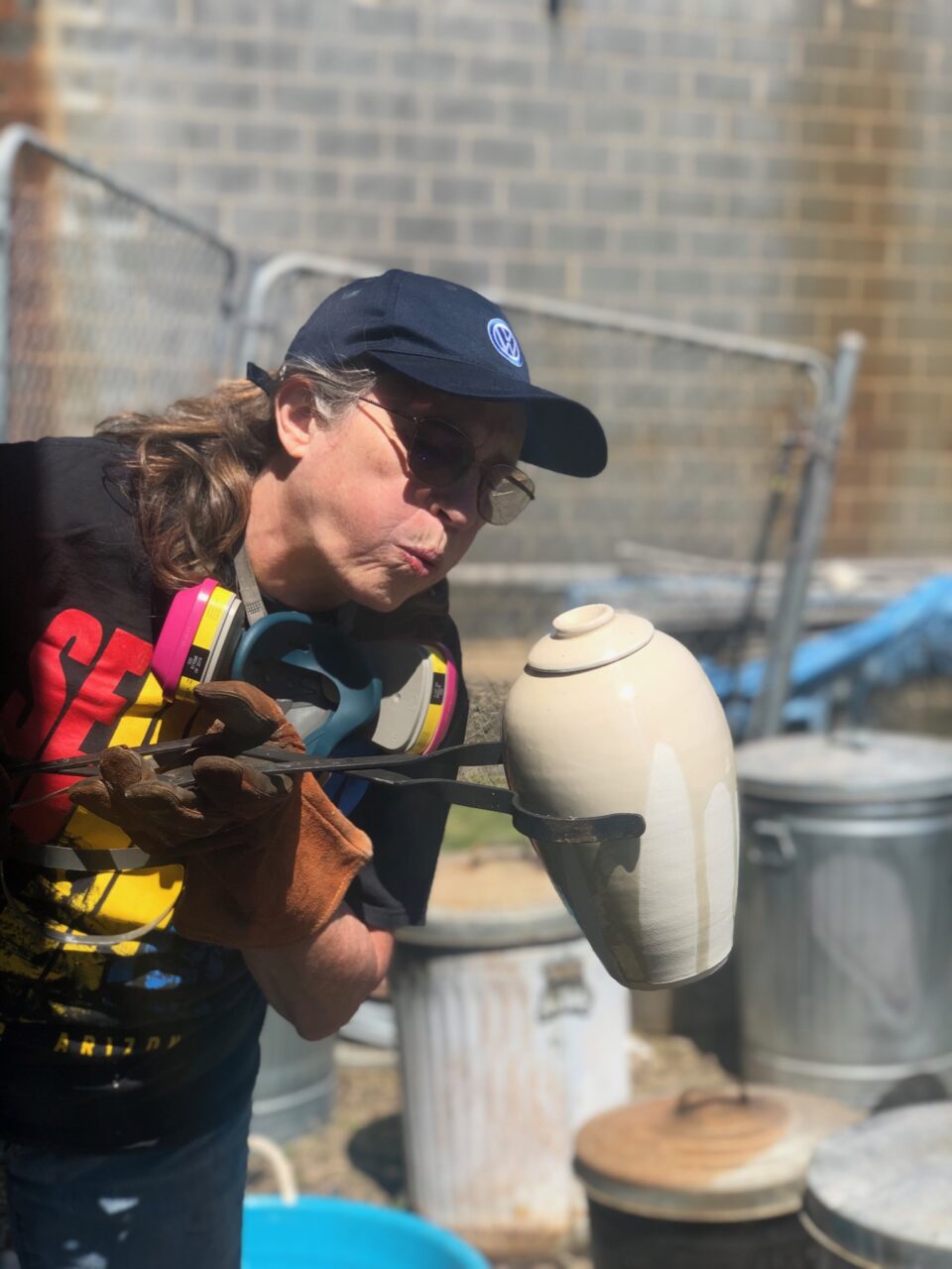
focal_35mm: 52
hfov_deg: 28.0
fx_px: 1907
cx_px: 476
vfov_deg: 36.8
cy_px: 634
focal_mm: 6
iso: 16
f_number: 2.4
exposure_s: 1/1012
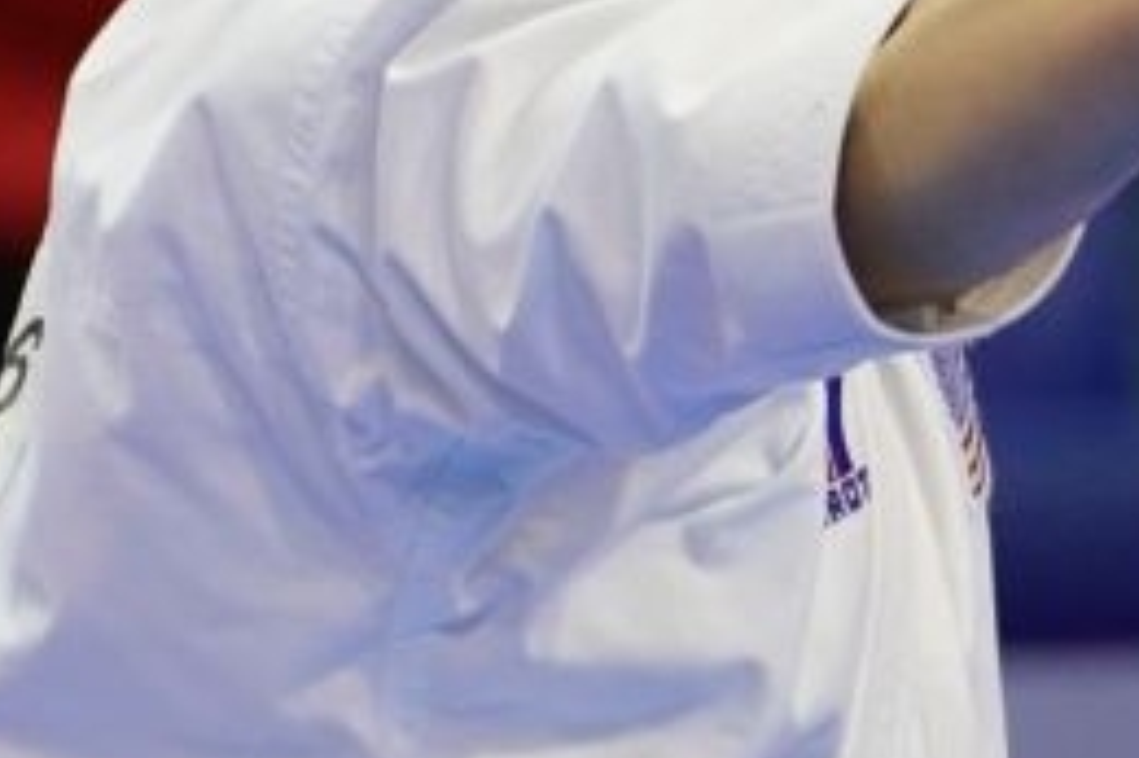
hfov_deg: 1.5
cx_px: 587
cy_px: 933
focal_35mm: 1385
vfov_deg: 1.0
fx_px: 43791
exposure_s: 1/500
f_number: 2.8
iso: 2000
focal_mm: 200
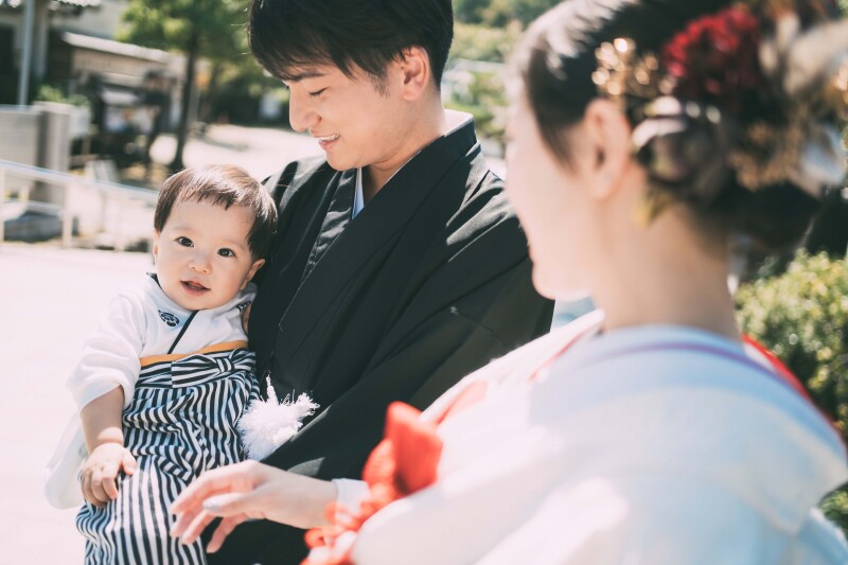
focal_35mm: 35
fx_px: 824
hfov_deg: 54.4
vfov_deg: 37.8
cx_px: 424
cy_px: 282
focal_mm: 35
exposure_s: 1/1250
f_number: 2
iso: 100
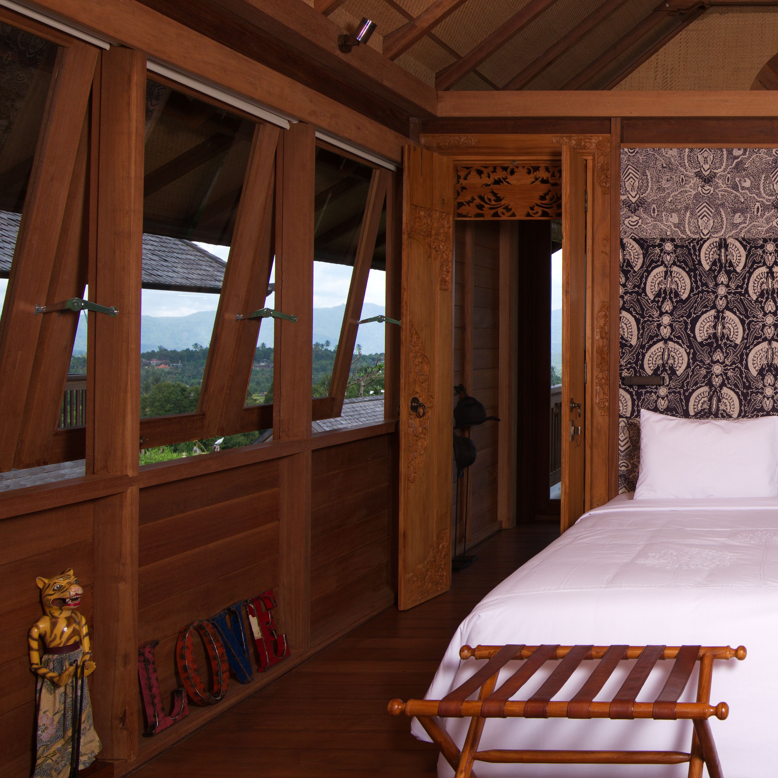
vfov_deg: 51.1
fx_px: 814
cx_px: 764
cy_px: 397
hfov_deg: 44.2
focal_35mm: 32
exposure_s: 1/200
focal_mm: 19
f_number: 9
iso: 320
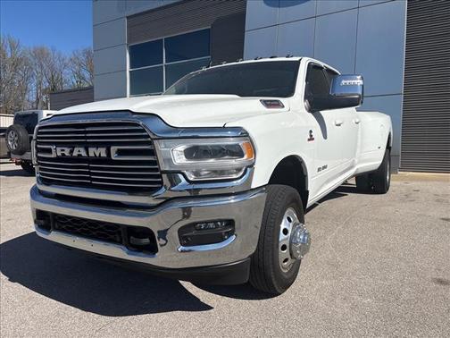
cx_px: 225
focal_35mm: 26
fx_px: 338
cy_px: 169
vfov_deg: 53.1
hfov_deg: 67.3
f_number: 1.6
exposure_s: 1/6993
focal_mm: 5.96
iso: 50
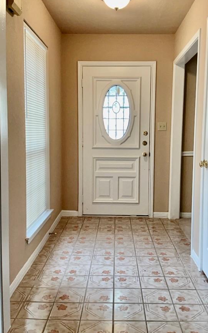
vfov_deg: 56.7
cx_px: 111
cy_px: 156
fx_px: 308
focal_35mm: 34
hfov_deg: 37.3
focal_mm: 3
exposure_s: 1/100
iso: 100
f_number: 1.8
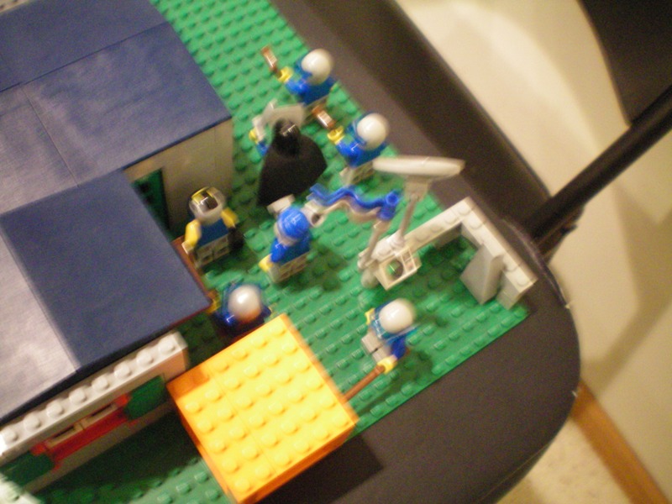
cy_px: 252
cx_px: 336
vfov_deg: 37.7
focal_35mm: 38
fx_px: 738
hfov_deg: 49.0
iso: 400
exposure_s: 1/6
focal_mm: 6.3
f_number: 3.1
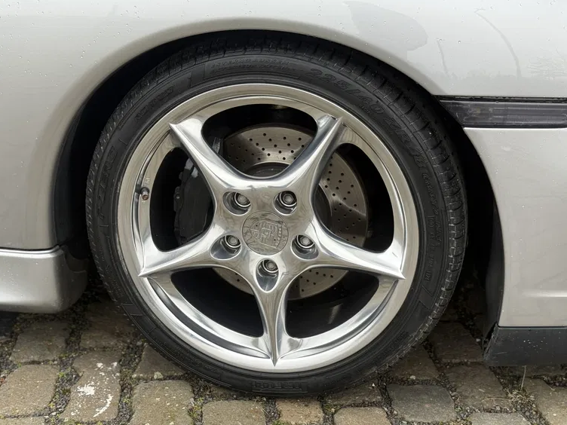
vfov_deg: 29.7
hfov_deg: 38.9
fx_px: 803
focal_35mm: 49
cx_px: 280
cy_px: 209
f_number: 1.78
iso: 100
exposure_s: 1/381
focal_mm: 6.76
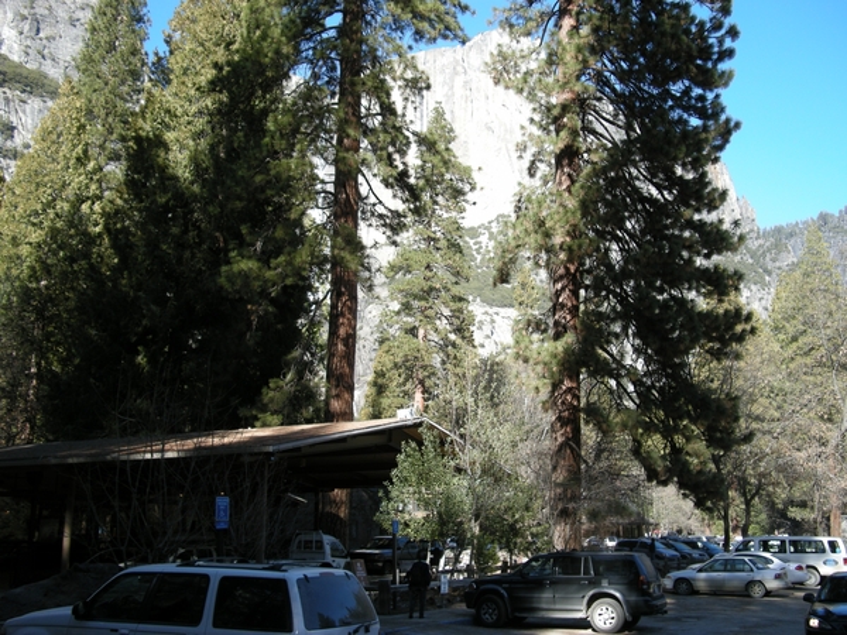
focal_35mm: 37
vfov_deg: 38.7
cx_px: 424
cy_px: 318
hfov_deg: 50.1
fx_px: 905
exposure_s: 1/283
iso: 64
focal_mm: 7.9
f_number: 2.8
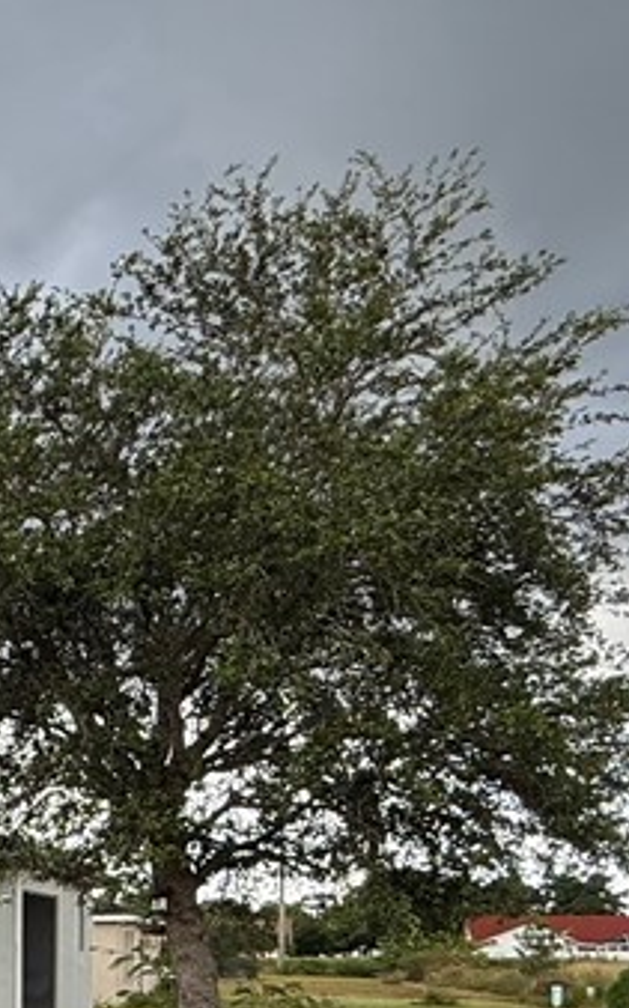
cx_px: -560
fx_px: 1235
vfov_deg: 40.2
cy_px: 951
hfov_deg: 19.5
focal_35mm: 45
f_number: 2.2
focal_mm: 2.22
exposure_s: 1/381
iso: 64
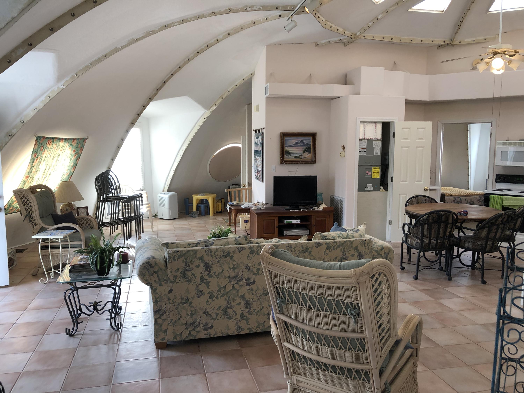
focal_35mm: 28
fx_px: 424
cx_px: 262
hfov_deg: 63.4
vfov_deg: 49.7
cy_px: 196
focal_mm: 3.99
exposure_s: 1/40
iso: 25
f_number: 1.8
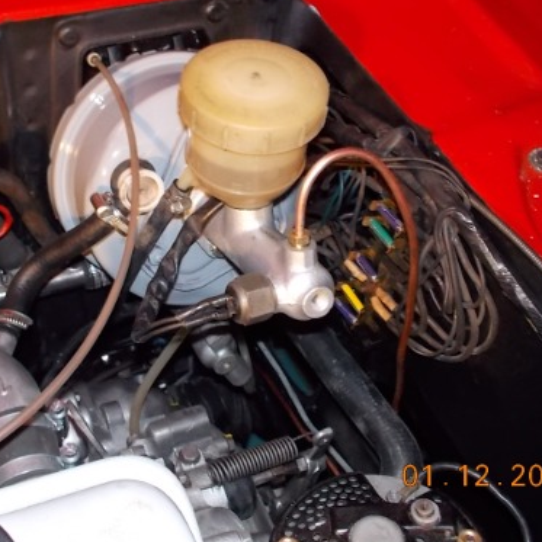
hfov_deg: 37.7
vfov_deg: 38.1
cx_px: 163
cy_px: 209
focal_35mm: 44
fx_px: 779
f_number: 3.3
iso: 200
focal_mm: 4.1
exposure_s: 1/25
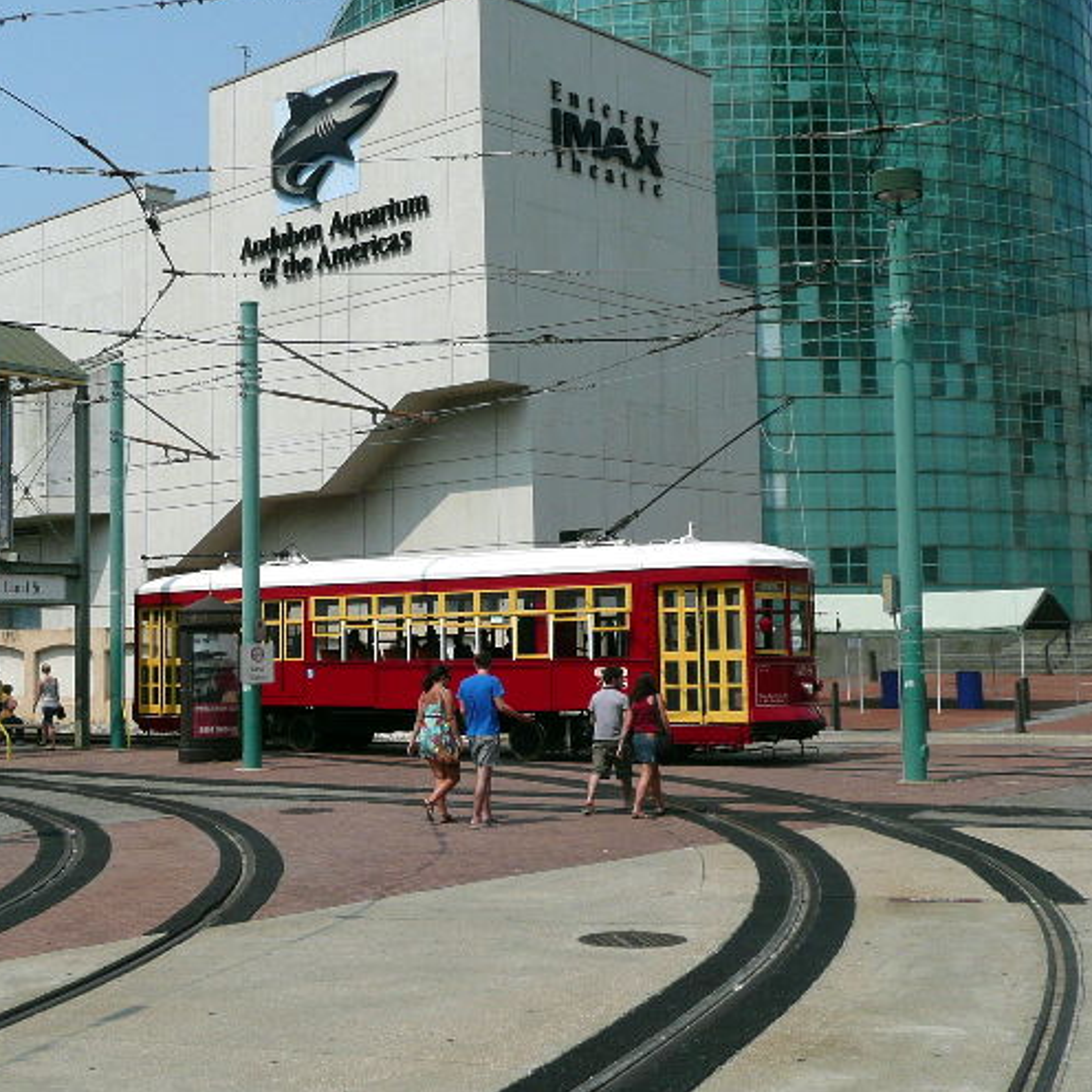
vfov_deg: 34.0
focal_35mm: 50
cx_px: 370
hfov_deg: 33.7
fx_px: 1785
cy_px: 491
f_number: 8
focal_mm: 5.2
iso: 100
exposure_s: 1/320
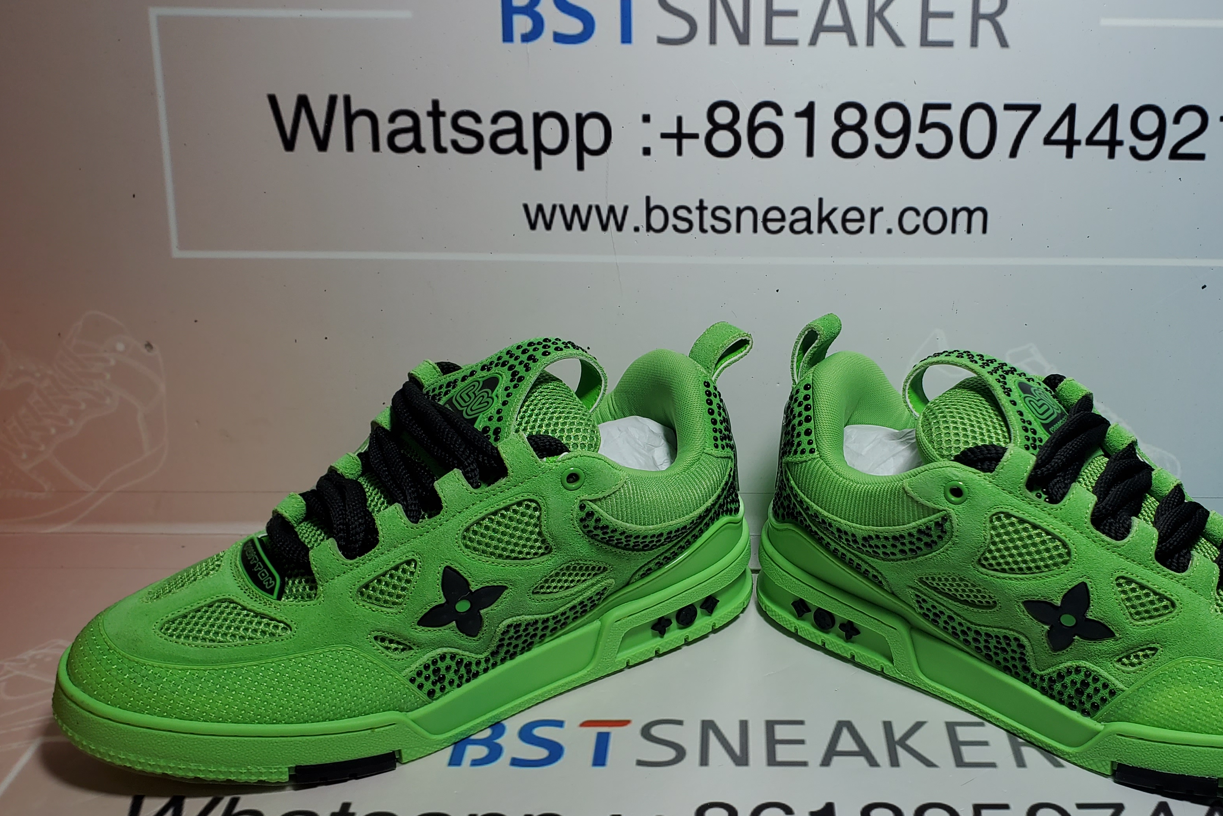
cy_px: 410
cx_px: 751
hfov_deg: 53.9
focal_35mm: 35
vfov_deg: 37.9
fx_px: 1189
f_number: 2.4
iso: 50
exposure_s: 1/358
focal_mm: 4.3
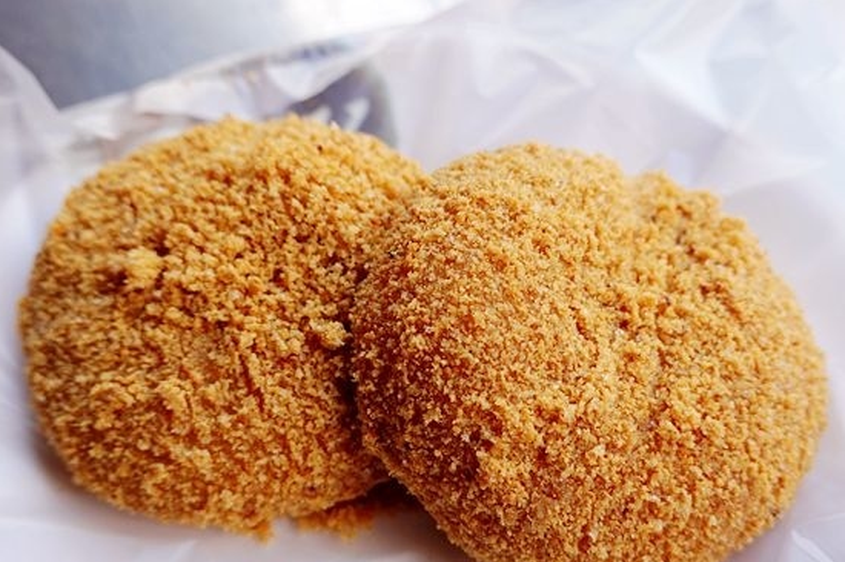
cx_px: 422
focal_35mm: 39
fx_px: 915
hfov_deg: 49.6
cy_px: 329
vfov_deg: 34.1
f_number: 3.5
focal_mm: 12.25
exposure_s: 1/100
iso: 125
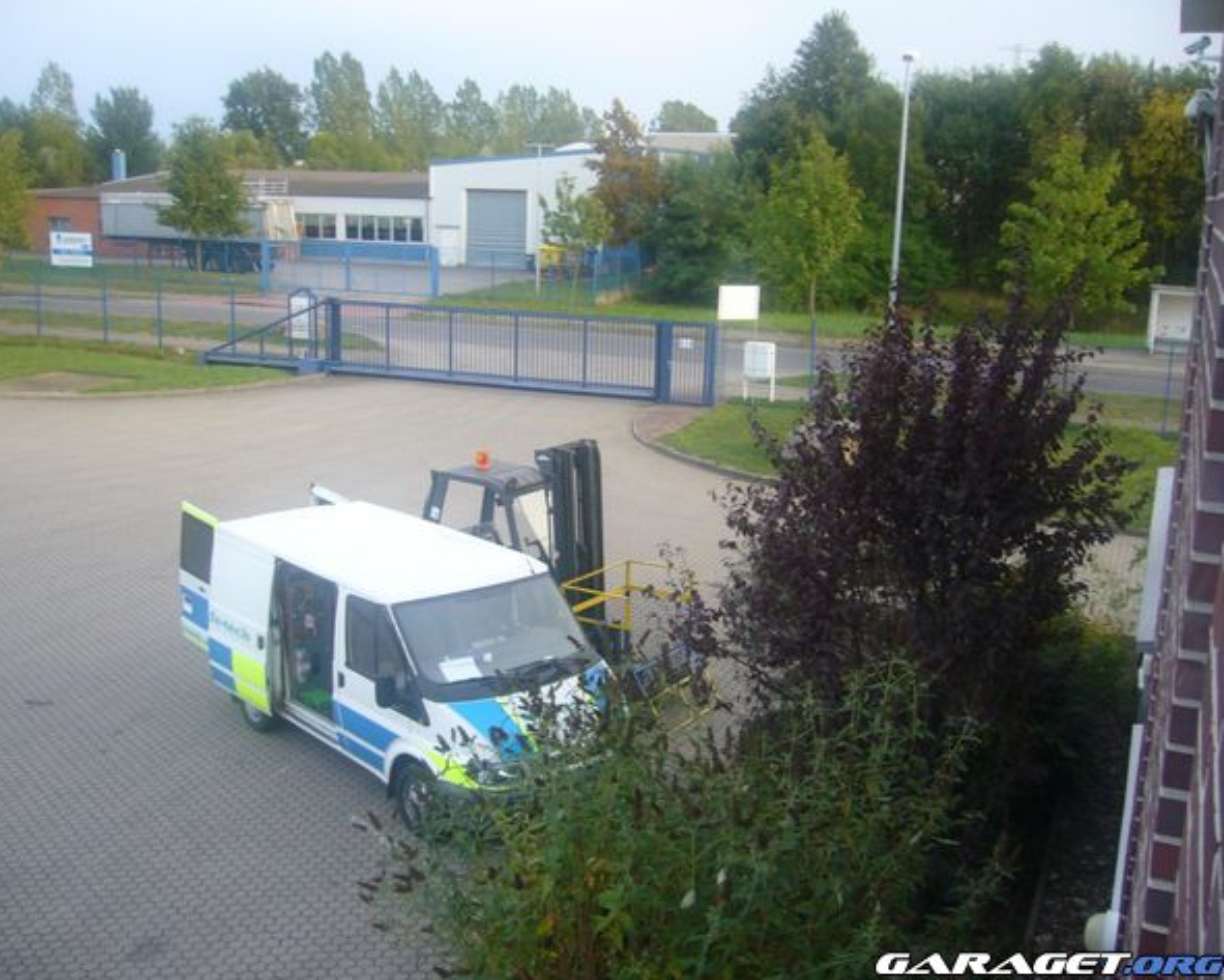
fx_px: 1341
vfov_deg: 40.1
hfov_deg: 49.0
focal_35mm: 37
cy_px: 487
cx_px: 567
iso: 80
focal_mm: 5.8
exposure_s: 1/125
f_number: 2.8
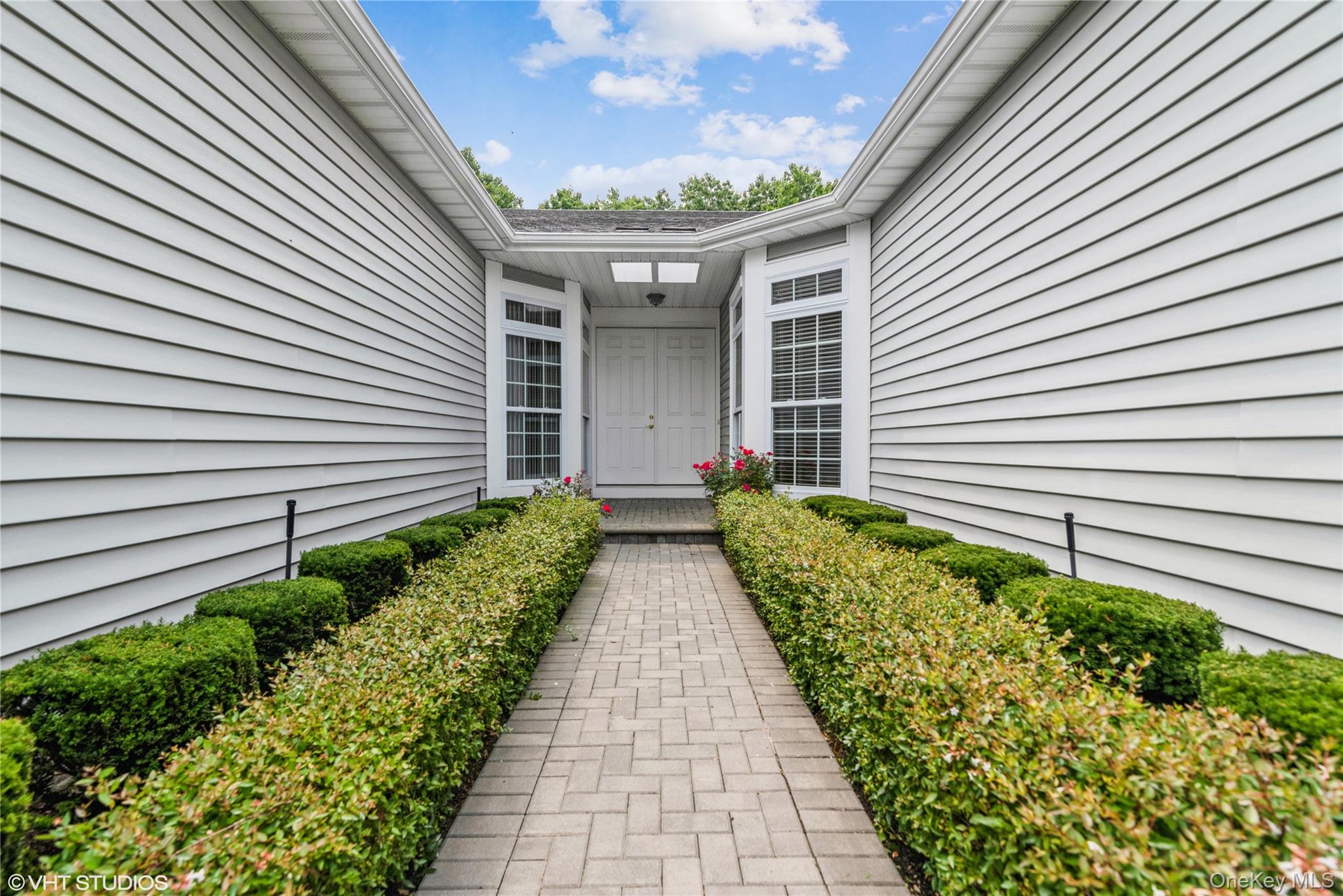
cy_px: 448
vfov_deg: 73.8
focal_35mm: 16
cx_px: 672
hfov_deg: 96.7
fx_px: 597
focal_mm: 16
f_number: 6.3
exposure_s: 1/1600
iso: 250
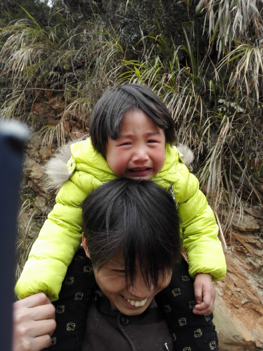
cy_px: 176
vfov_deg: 63.4
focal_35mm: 28
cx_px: 132
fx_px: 284
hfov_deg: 49.7
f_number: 2
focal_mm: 3.79
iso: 50
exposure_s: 1/256
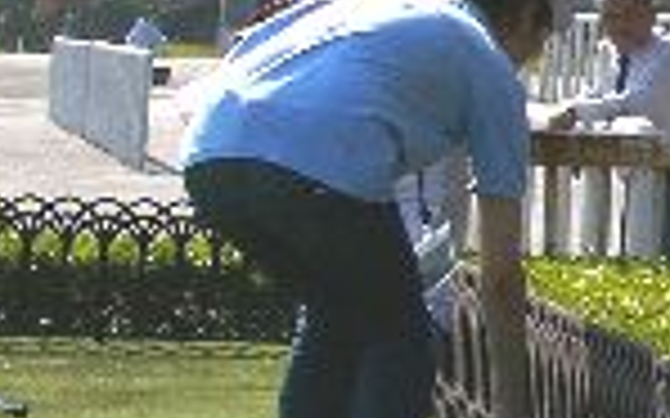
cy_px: -162
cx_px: 1228
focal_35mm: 255
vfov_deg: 5.1
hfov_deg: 7.9
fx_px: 4654
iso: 50
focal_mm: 9.3
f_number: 8
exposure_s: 1/1300
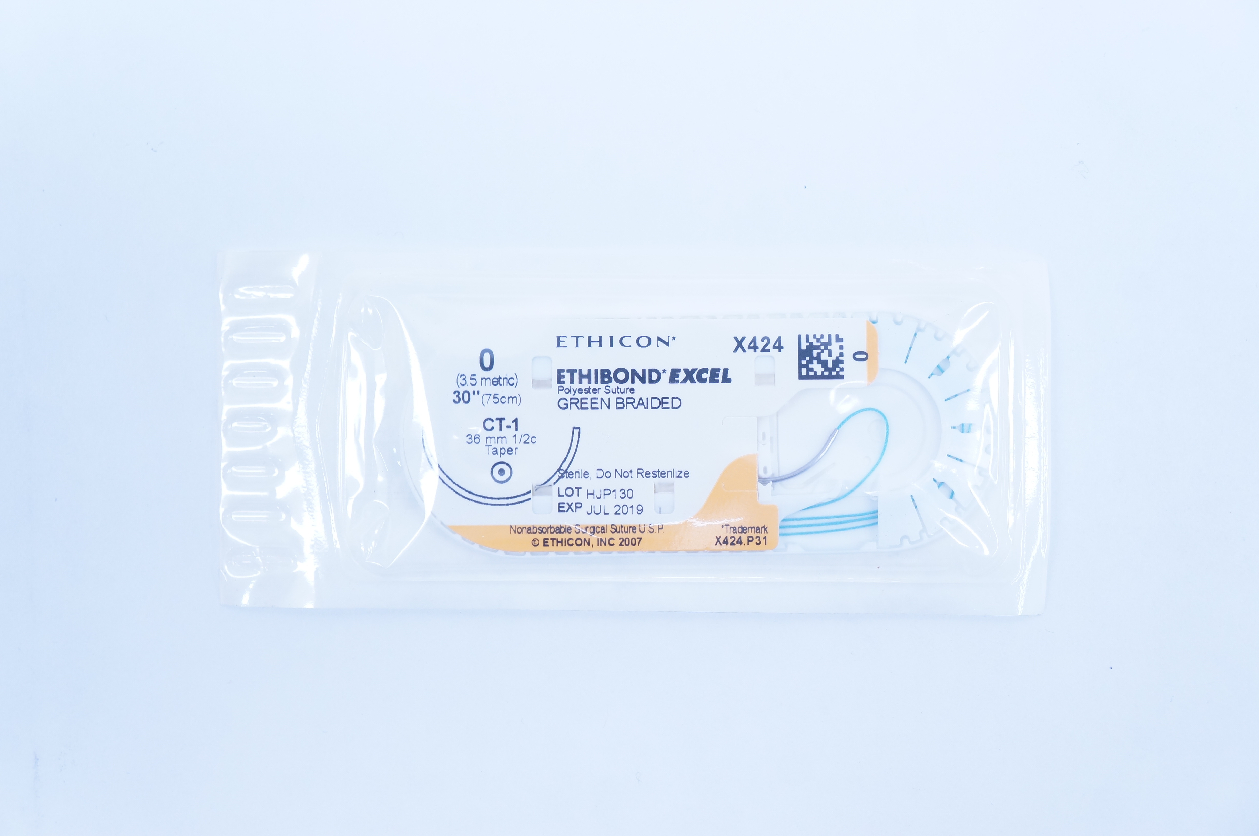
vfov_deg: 28.9
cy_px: 418
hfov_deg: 42.4
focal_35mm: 46
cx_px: 630
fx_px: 1624
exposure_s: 1/125
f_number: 5.6
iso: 800
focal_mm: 31
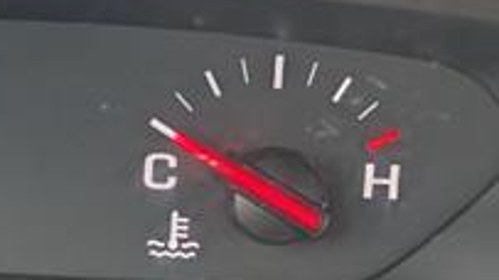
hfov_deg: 12.6
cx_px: -32
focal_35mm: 168
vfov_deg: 7.1
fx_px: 2222
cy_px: 442
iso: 646
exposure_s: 1/286
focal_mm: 6.9
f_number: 1.68
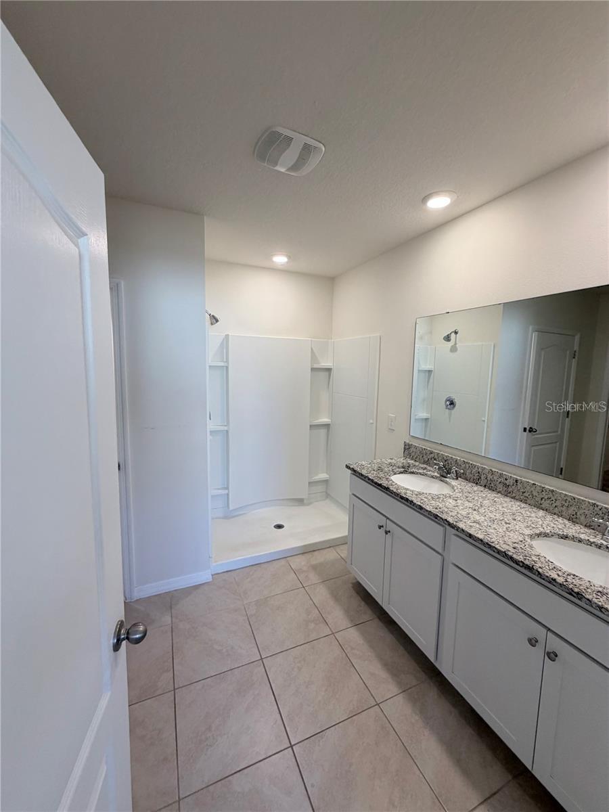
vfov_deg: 102.1
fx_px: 328
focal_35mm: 14
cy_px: 406
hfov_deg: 85.7
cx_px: 304
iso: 160
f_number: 2.2
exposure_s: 1/120
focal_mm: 2.22
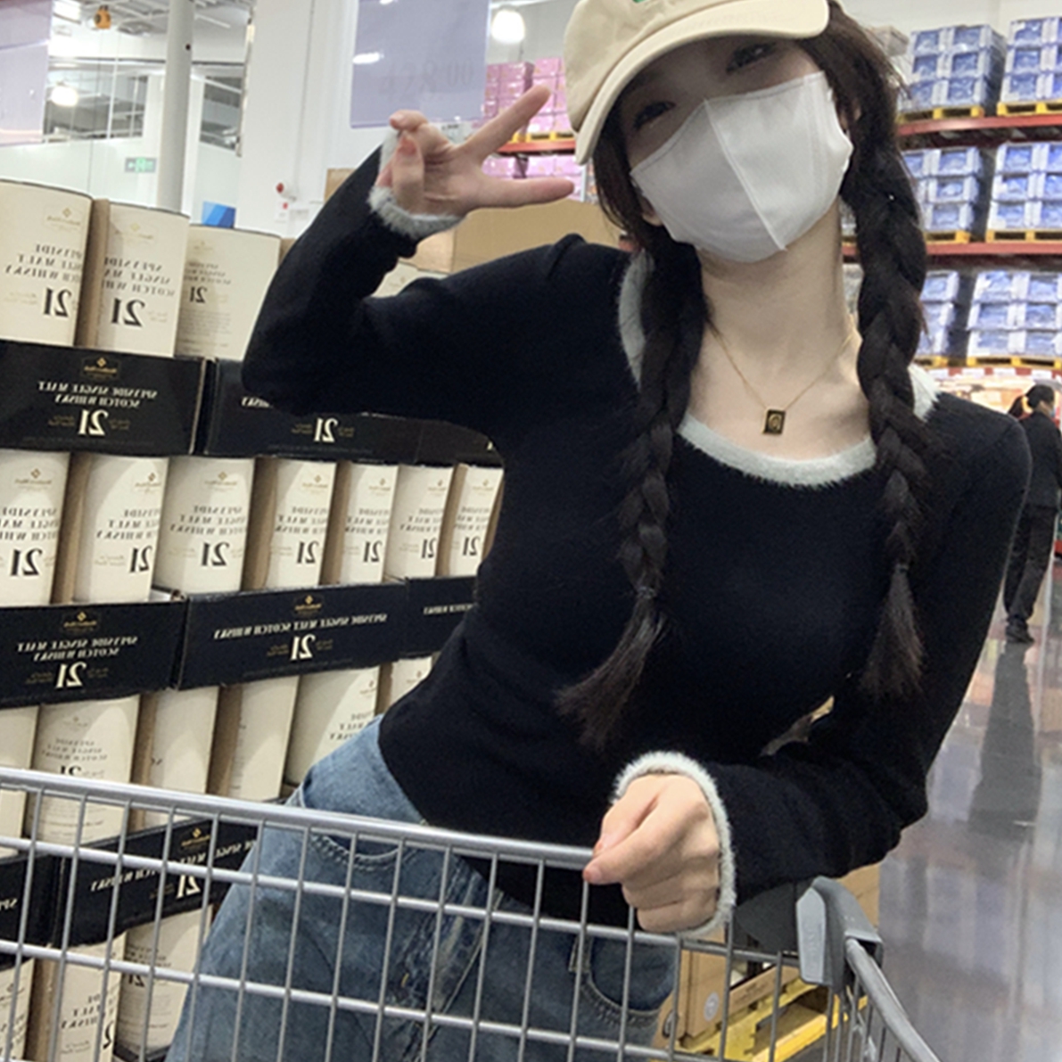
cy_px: 379
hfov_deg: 43.9
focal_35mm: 38
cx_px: 528
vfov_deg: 43.4
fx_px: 1319
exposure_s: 1/121
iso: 64
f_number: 2.2
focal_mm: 2.87
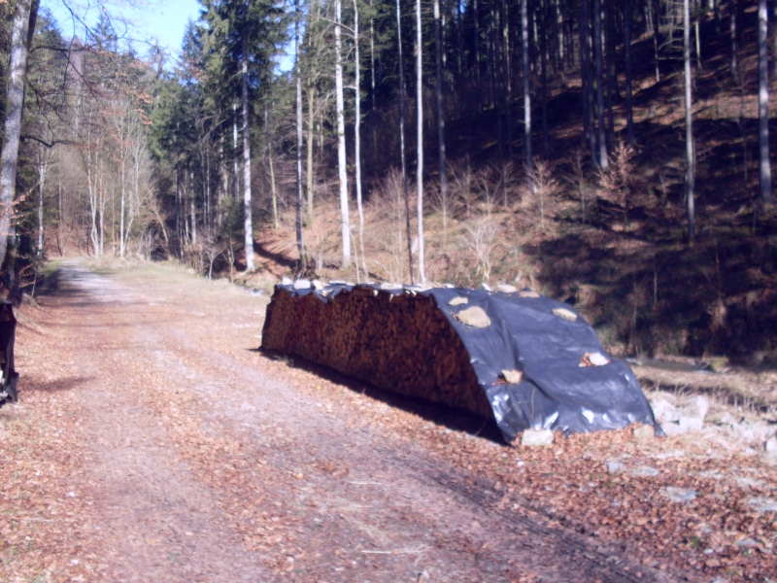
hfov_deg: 49.0
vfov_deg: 37.7
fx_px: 853
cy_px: 292
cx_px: 388
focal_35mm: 38
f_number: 2.8
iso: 80
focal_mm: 6.3
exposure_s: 1/500
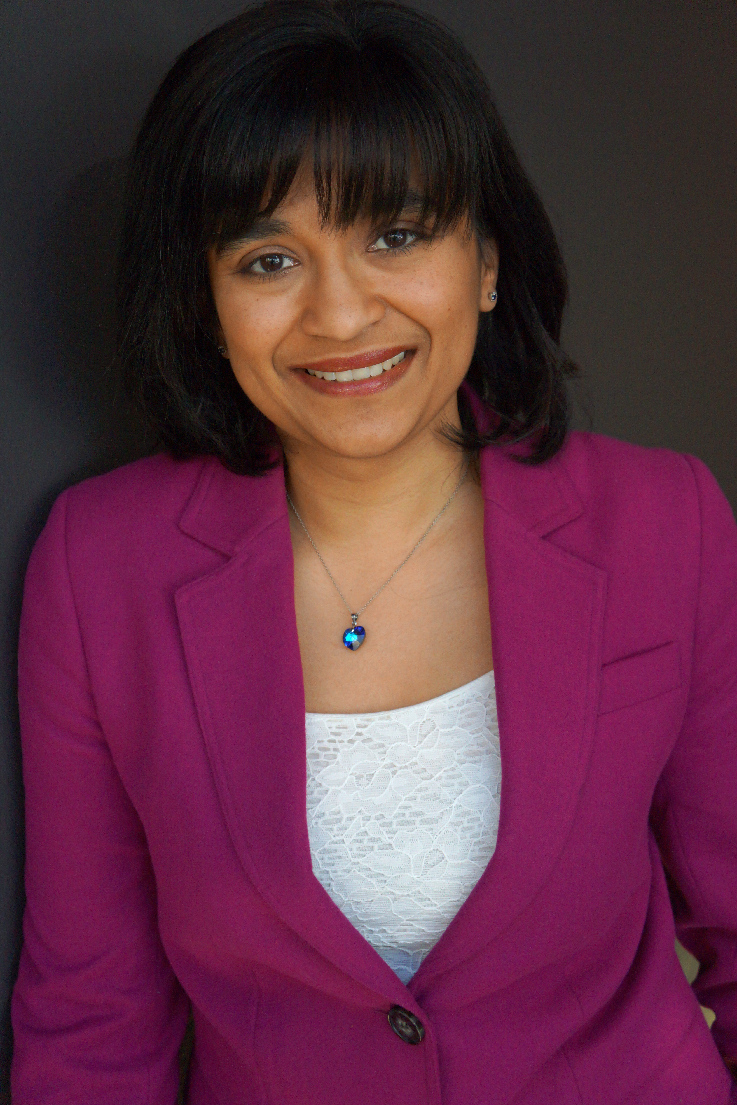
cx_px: 368
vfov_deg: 38.9
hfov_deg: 26.5
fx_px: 1566
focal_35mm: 51
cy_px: 552
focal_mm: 34
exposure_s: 1/125
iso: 1600
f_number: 4.5
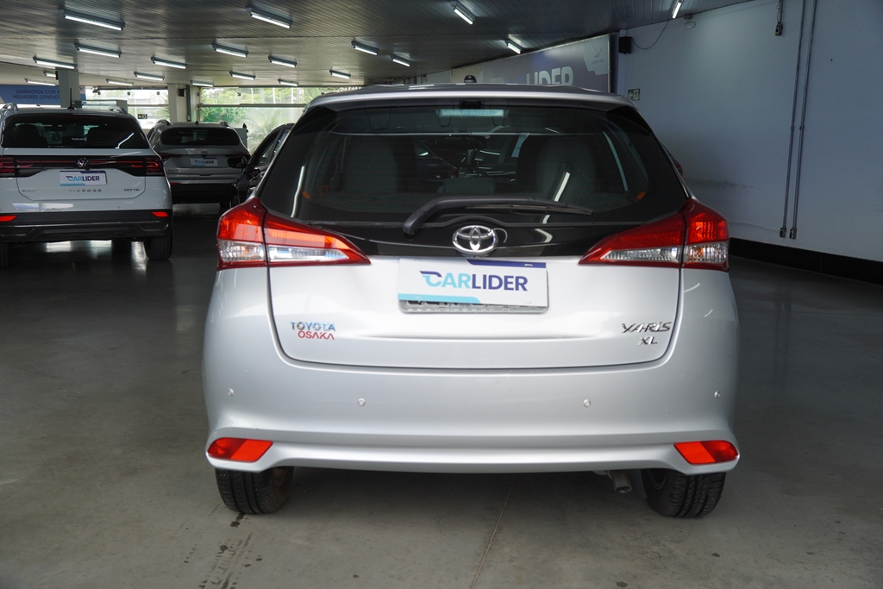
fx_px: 920
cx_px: 442
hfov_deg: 51.3
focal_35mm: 38
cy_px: 294
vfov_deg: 35.5
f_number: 4
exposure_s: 1/160
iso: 200
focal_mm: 25
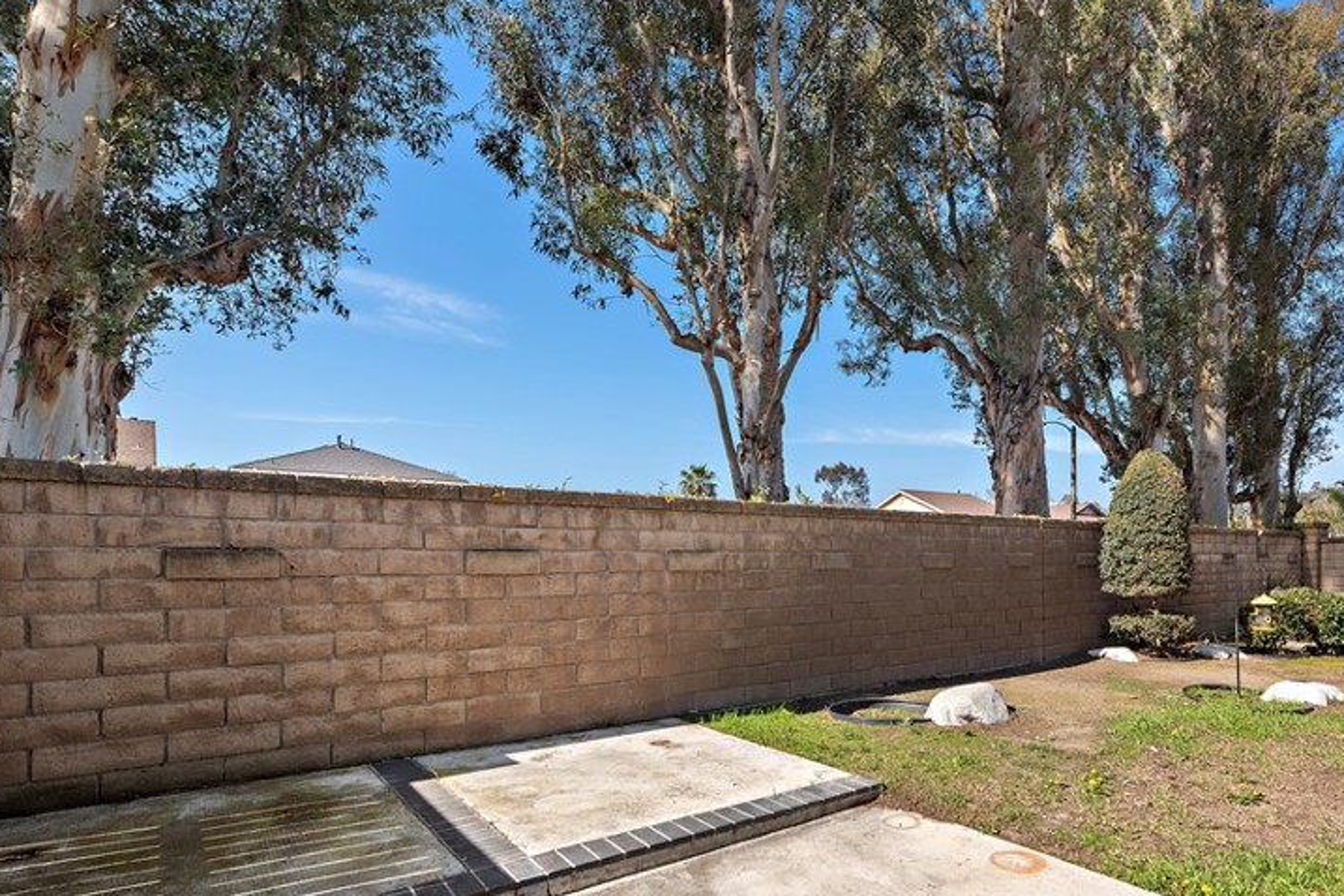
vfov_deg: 61.1
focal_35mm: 20
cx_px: 814
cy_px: 561
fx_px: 747
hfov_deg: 82.9
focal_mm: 14
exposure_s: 1/80
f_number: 7.1
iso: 160
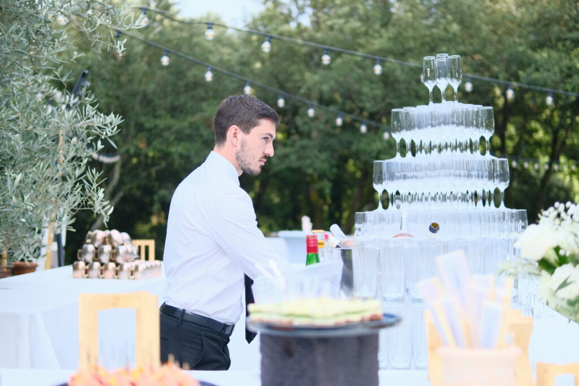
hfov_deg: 43.6
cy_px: 193
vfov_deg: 29.9
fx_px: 724
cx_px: 290
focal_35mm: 45
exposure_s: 1/6000
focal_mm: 30
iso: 640
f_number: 1.4
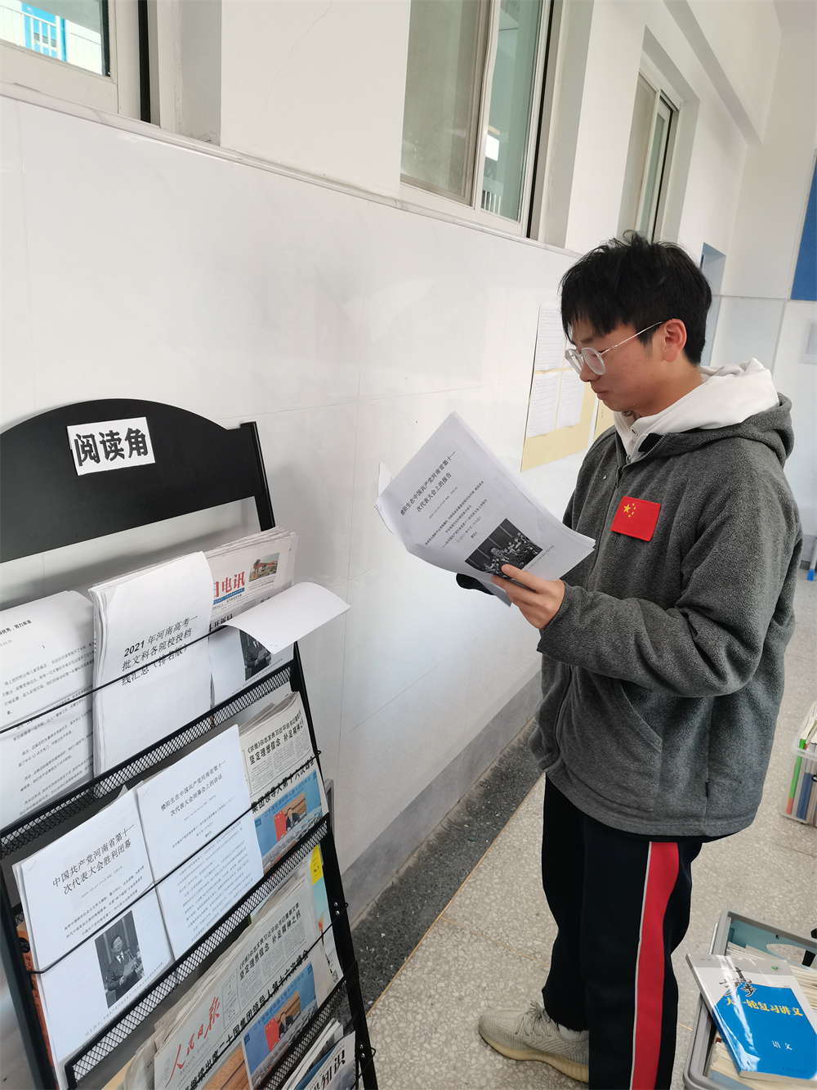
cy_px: 545
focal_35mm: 26
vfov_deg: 67.3
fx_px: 818
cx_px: 408
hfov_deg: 53.1
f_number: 1.8
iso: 100
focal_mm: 5.58
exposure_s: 1/50
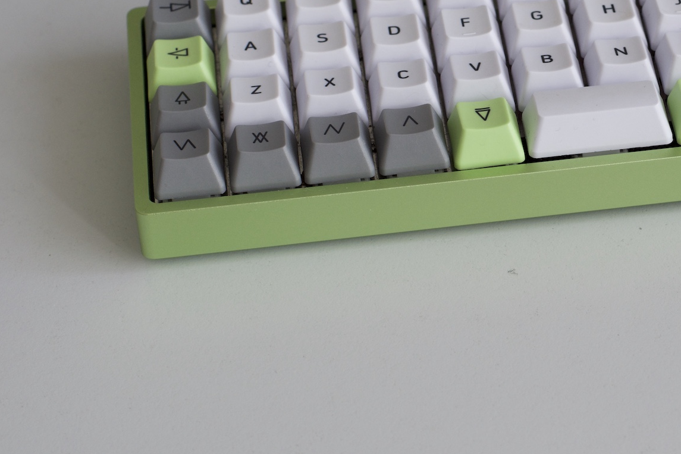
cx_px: 583
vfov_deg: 10.4
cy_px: 78
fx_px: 2478
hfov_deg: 15.5
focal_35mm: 131
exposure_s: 1/100
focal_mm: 50
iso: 400
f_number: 5
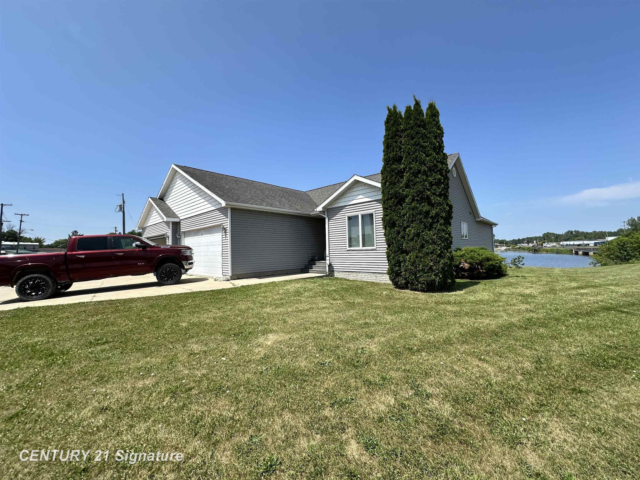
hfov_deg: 102.1
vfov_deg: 85.7
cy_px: 240
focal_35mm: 14
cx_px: 320
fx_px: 259
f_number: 2.2
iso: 50
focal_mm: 2.22
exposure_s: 1/1795
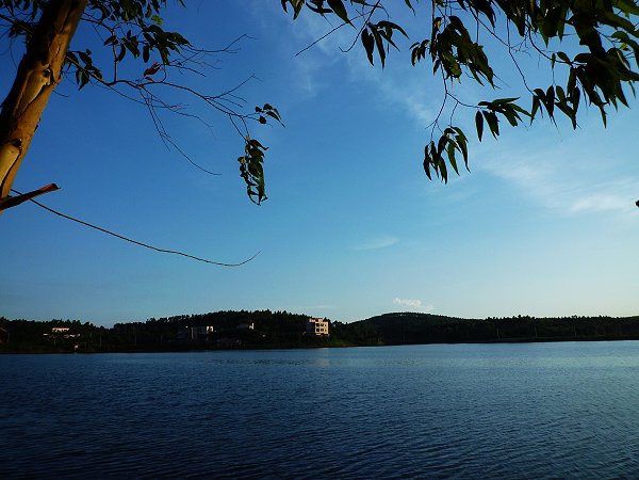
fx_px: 461
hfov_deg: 69.4
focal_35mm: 25
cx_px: 320
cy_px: 240
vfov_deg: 54.9
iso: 80
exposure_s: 1/500
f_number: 4
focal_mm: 4.4
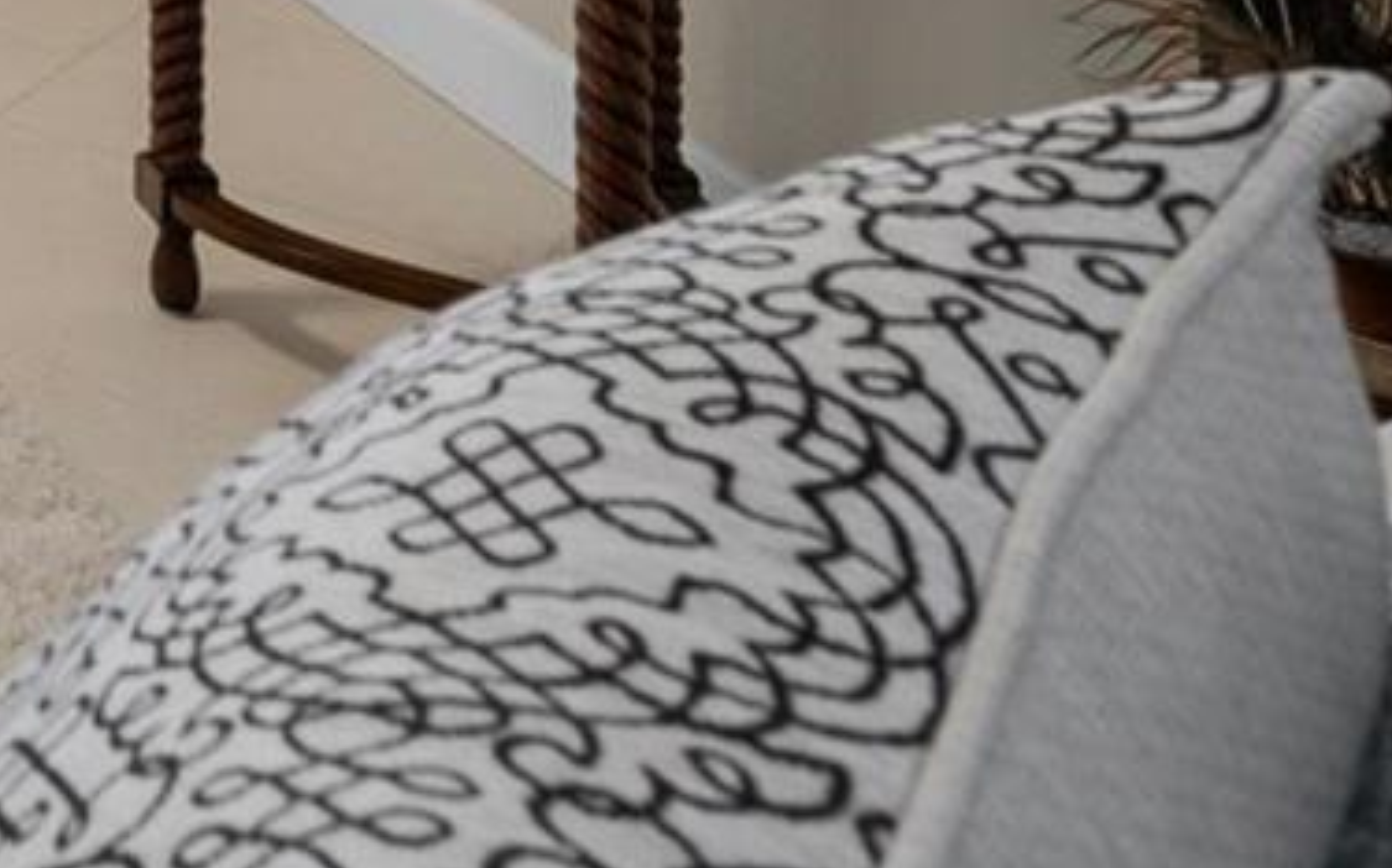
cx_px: -1206
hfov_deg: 19.5
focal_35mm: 74
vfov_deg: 14.2
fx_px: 2806
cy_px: -968
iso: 320
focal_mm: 17
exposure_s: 1.3
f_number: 8
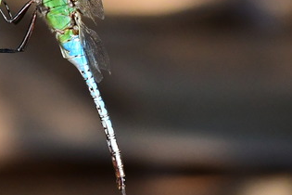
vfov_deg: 1.0
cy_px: 65
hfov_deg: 1.5
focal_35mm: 1356
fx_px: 10998
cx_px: 65
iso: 1400
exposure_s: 1/1000
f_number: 10
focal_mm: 500
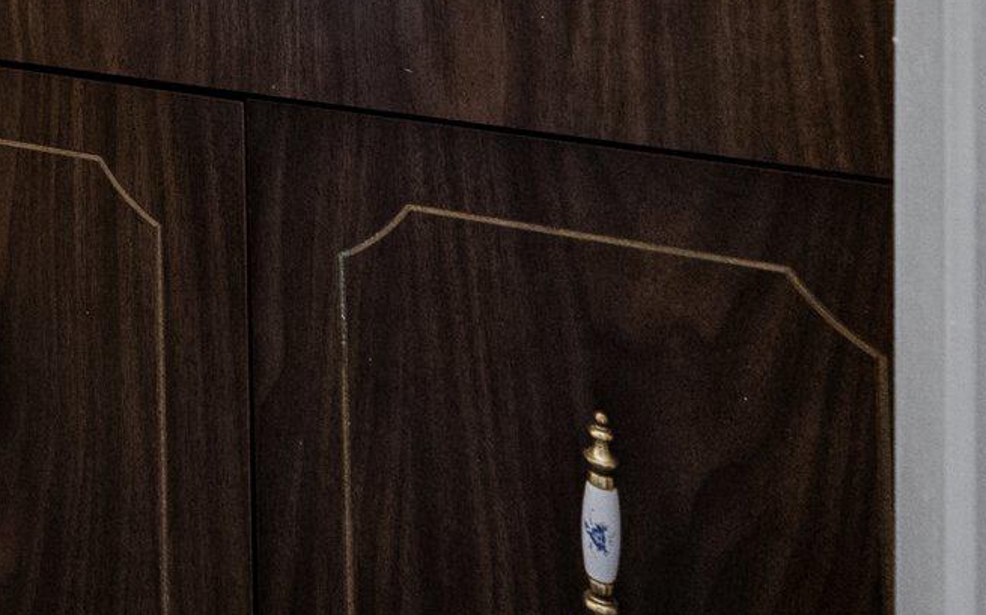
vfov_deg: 21.0
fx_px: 1370
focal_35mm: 51
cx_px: -346
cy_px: -338
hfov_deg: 30.0
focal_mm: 16
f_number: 8
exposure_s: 1/15
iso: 1600
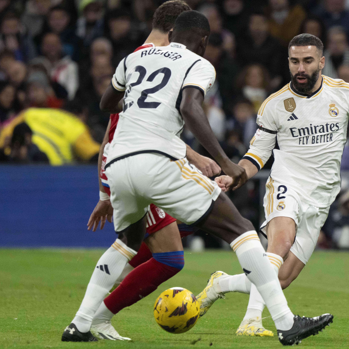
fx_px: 9251
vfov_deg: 2.2
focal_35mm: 811
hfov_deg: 2.2
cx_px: 211
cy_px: 176
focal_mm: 600
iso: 3200
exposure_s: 1/1250
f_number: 6.3
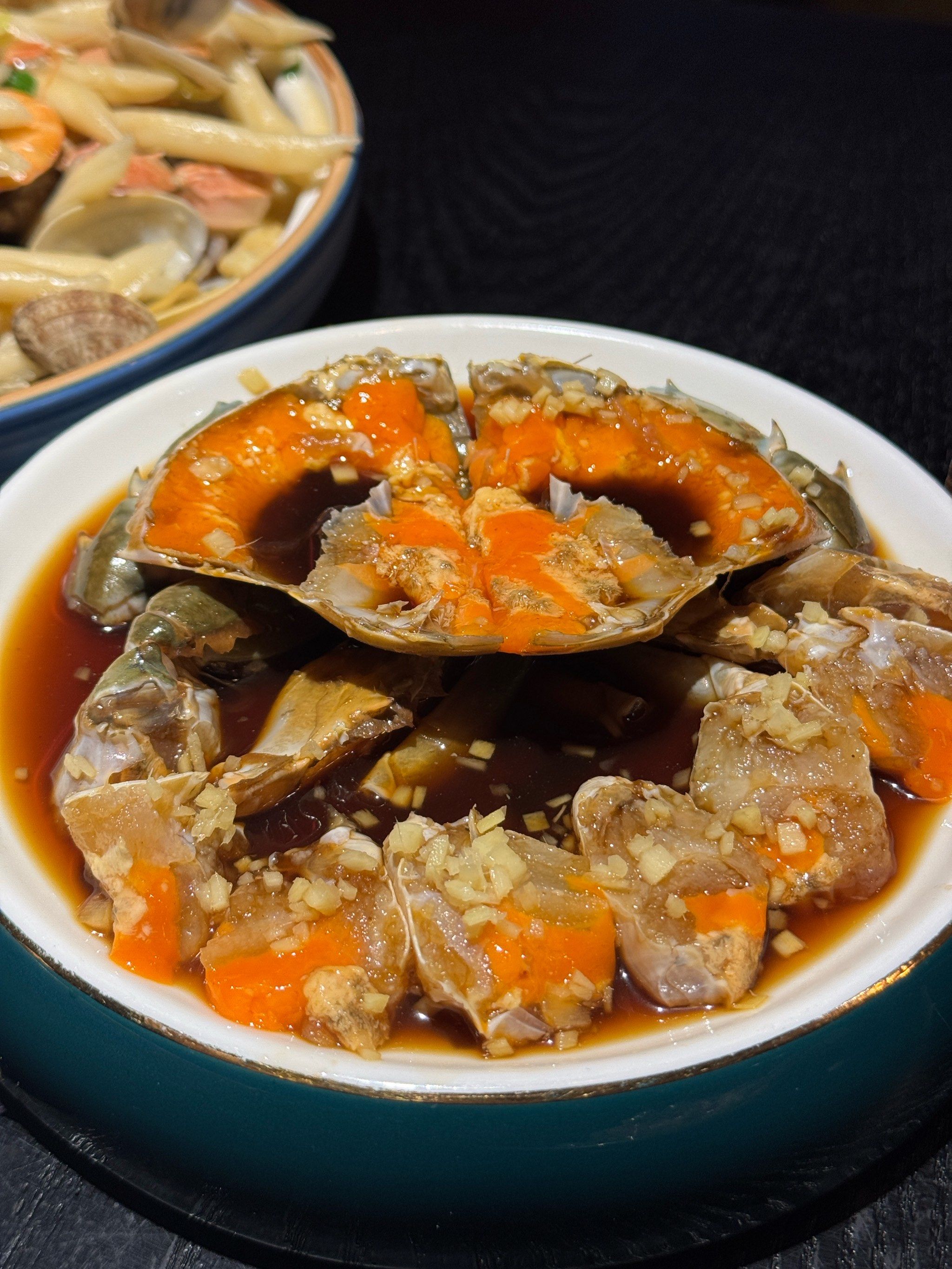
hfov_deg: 30.3
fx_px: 1760
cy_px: 634
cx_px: 476
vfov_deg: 39.7
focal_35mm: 48
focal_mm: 6.76
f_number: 1.78
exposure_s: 1/100
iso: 100
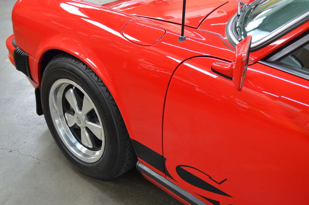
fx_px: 360
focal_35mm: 42
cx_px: 154
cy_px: 102
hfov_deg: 46.5
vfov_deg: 31.7
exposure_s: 1/50
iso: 800
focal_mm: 28
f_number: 4.5
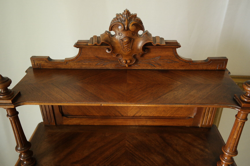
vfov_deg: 43.6
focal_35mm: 30
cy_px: 83
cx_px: 125
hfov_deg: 61.9
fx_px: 208
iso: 800
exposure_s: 1/30
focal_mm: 20
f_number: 6.3
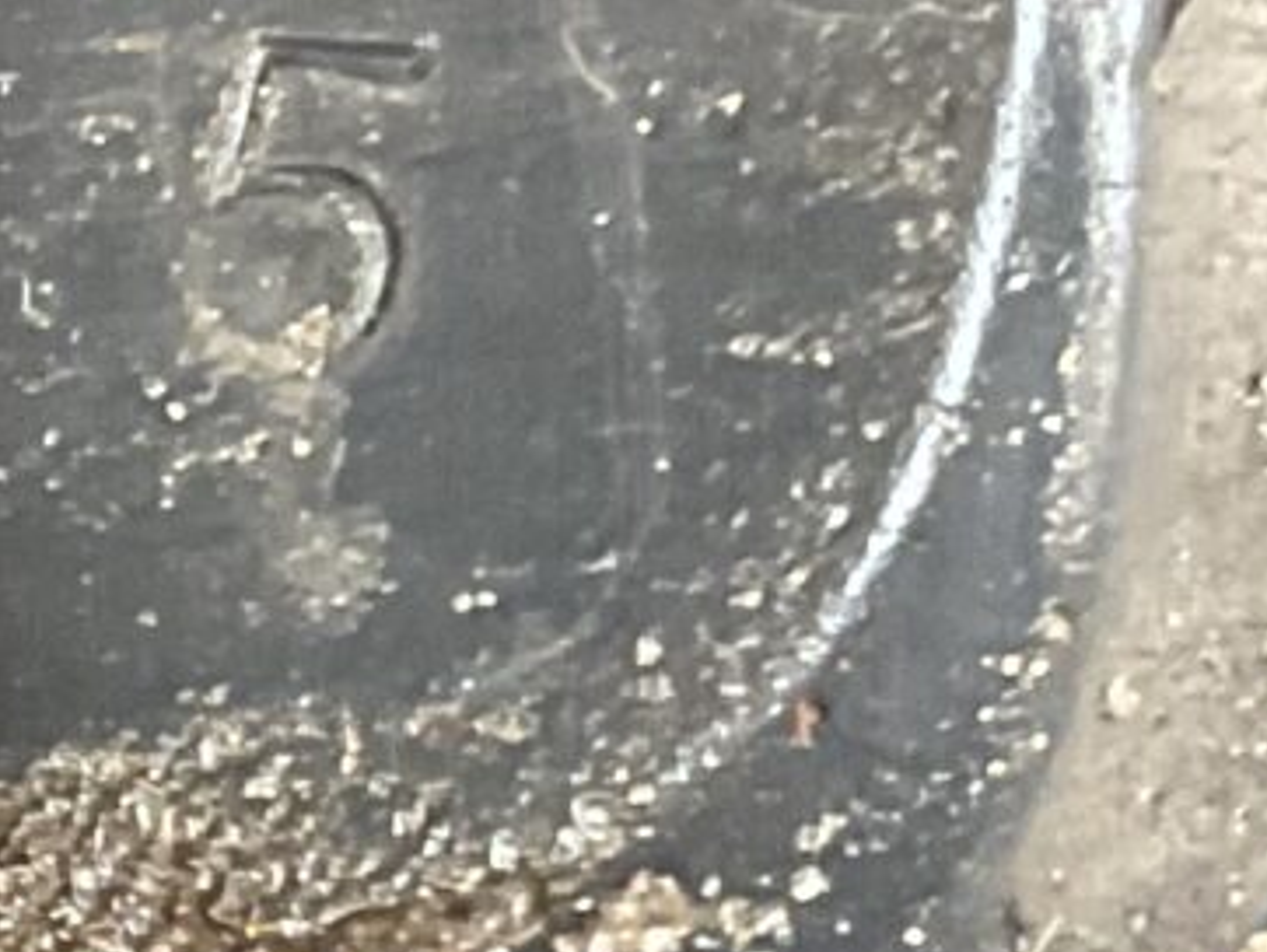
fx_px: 7508
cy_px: 3132
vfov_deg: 6.5
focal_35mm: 205
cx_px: -2107
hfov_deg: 8.5
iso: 125
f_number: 1.8
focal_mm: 3
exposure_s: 1/50
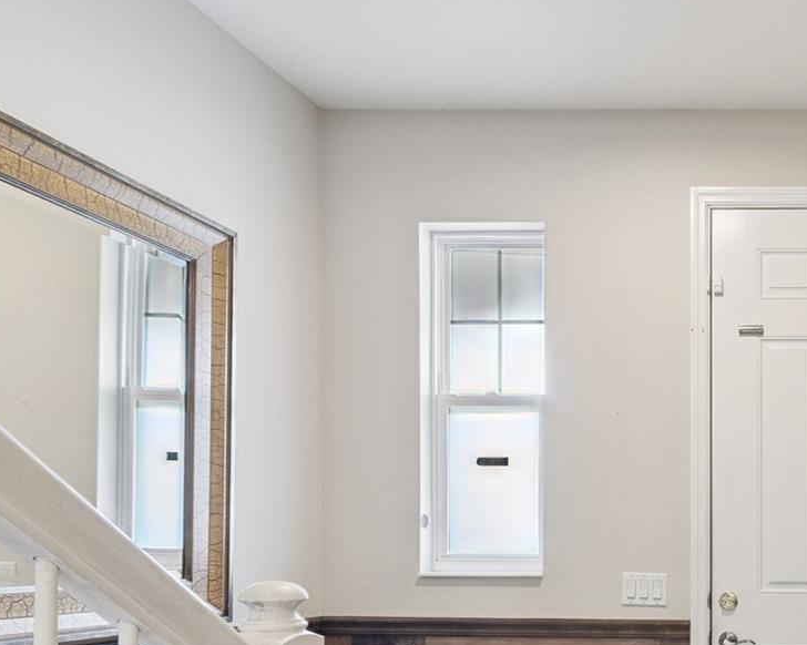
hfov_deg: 46.4
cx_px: 787
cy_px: 560
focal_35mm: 33
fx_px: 788
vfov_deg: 41.6
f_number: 8
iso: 160
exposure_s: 1/6
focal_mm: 16
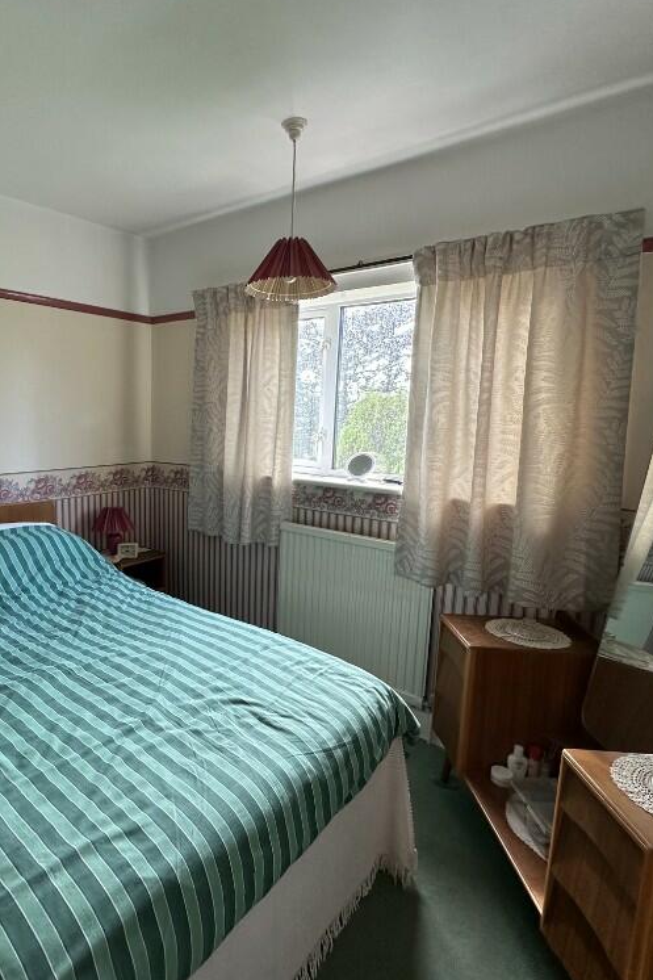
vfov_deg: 84.0
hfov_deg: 60.2
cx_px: 208
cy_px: 486
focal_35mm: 20
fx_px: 544
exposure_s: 1/99
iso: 125
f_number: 2.2
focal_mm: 2.22
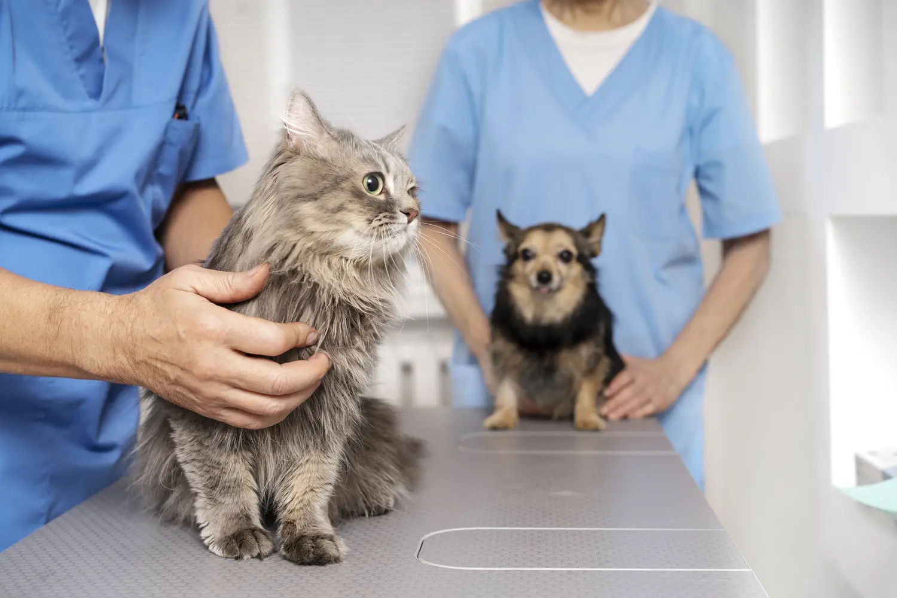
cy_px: 299
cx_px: 448
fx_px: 1370
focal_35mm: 55
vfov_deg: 24.6
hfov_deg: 36.2
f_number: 4.5
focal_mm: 55
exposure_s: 1/160
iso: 80
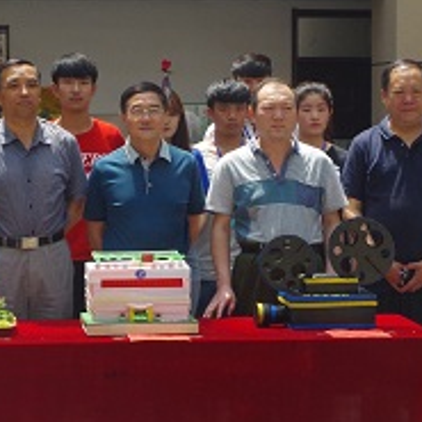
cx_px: 128
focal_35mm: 107
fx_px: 1476
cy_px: 179
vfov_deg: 16.3
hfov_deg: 16.2
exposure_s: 1/160
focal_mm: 28.13
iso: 800
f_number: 13
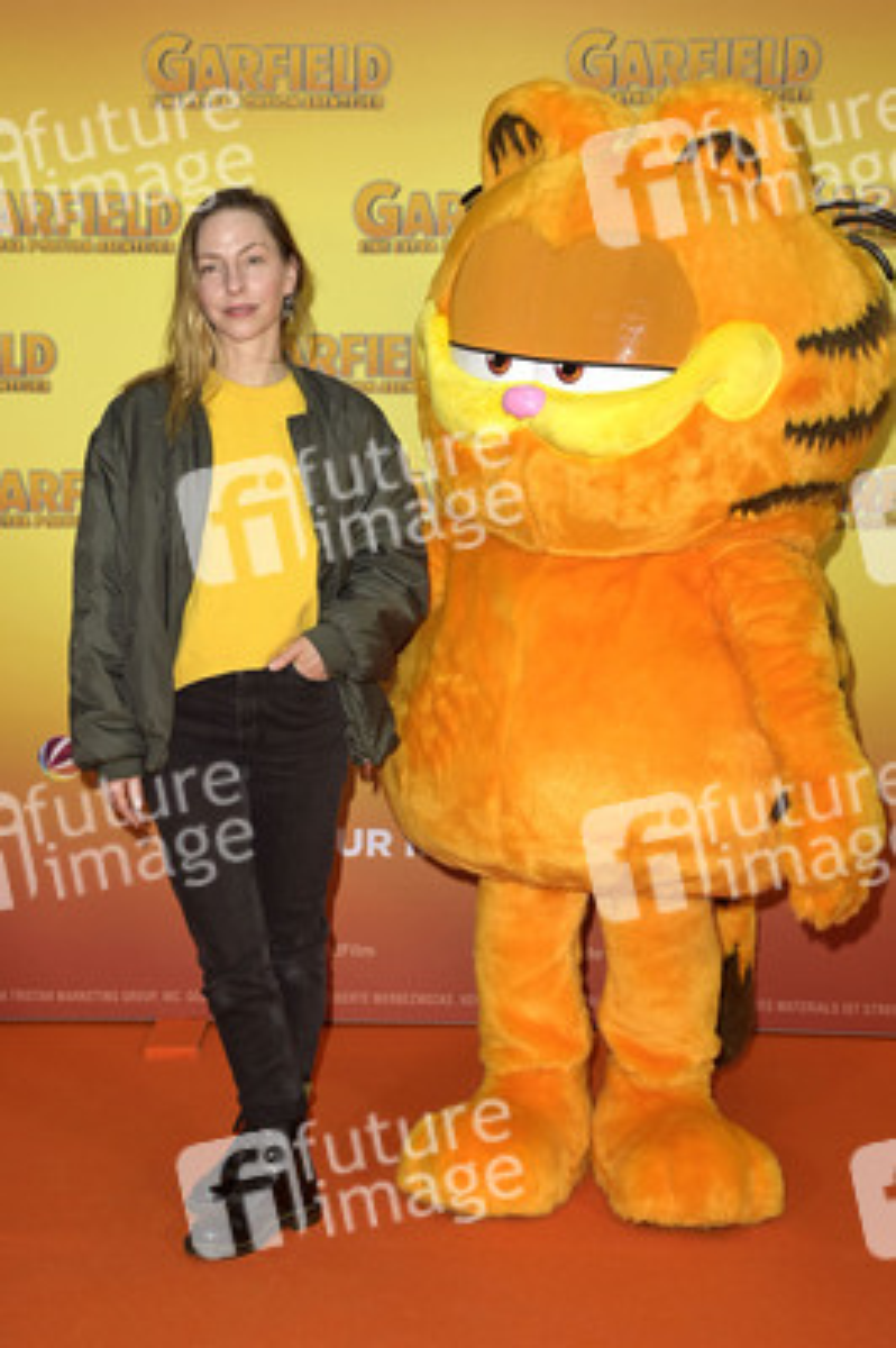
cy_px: 674
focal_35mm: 58
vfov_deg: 34.5
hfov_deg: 23.3
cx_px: 448
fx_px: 2169
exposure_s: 1/250
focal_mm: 58
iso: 640
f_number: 5.6
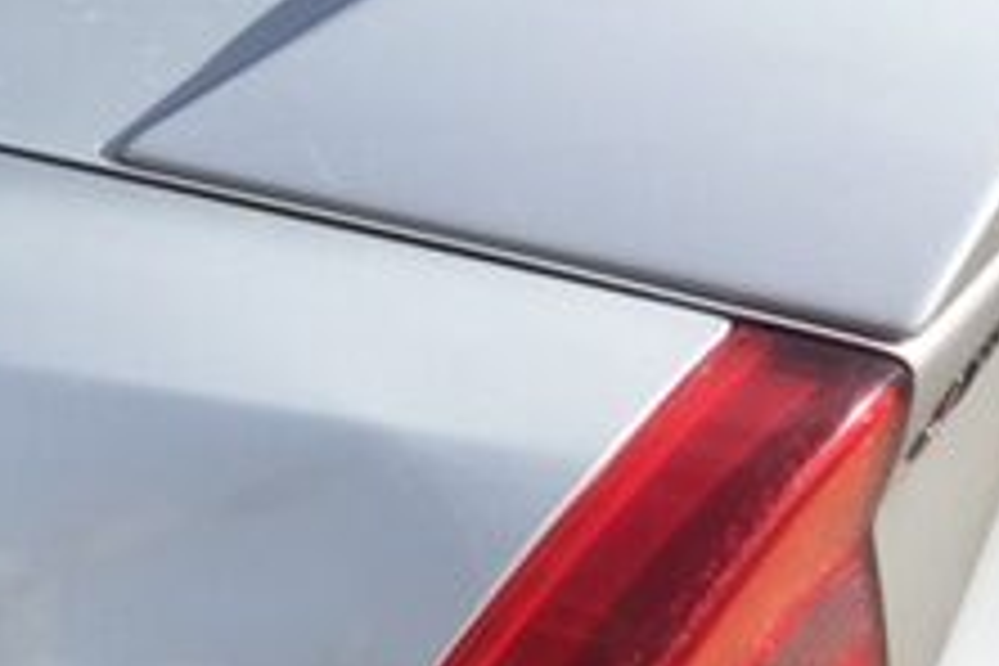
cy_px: 819
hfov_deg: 21.0
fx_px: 2414
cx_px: -338
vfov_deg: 15.1
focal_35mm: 87
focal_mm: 4.15
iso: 32
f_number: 2.2
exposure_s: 1/1883
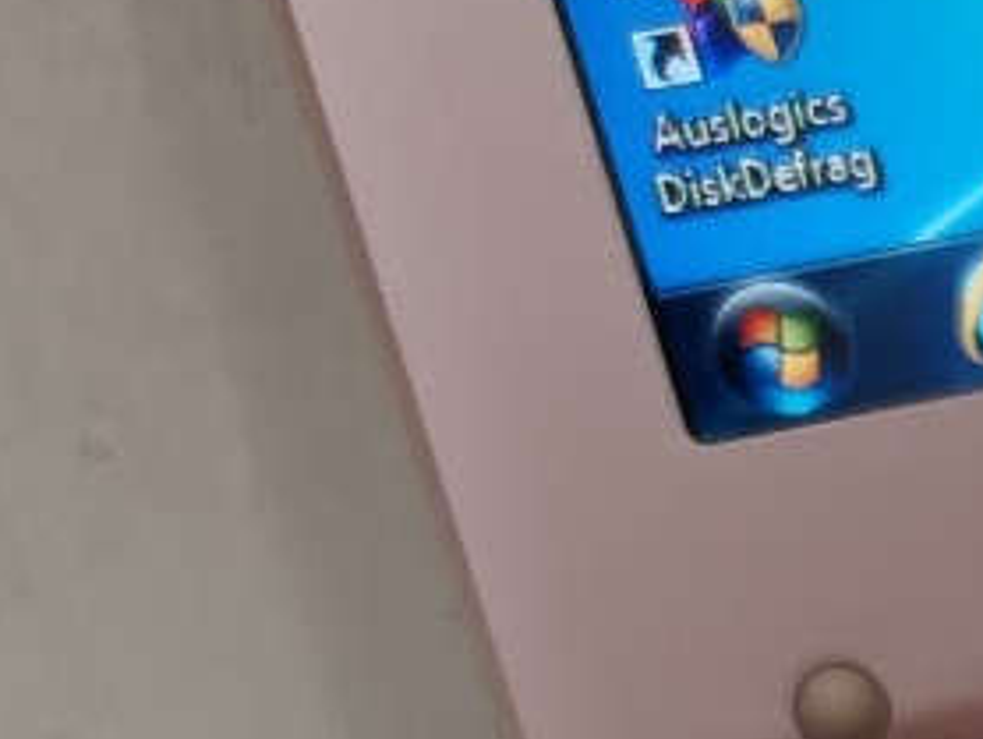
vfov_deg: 7.7
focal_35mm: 177
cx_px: 2330
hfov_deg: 9.9
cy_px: 1913
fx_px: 5031
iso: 80
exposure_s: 1/50
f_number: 1.8
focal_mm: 3.95
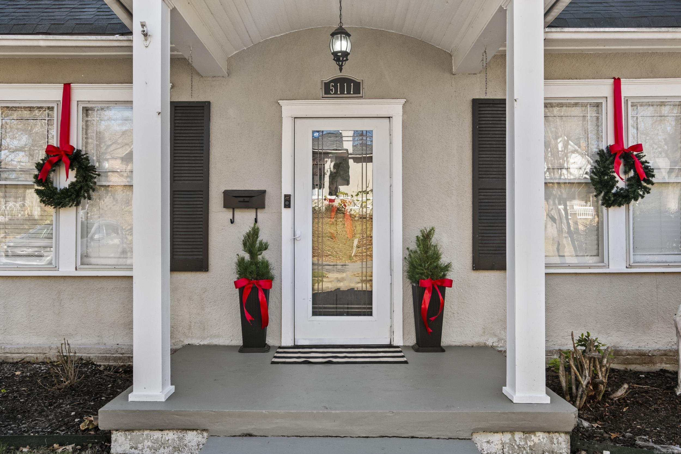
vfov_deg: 45.0
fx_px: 549
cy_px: 227
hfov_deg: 63.7
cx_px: 340
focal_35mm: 29
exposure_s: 1/40
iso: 800
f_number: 9
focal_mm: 19.1
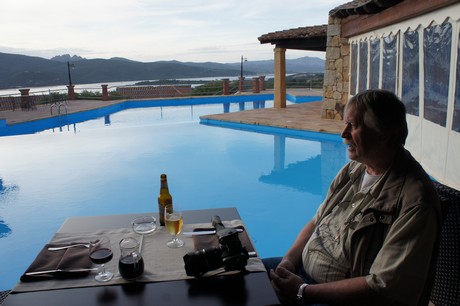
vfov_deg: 47.9
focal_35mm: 27
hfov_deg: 67.4
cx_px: 230
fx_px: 345
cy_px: 153
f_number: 7.1
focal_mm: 18
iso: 200
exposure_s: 1/160
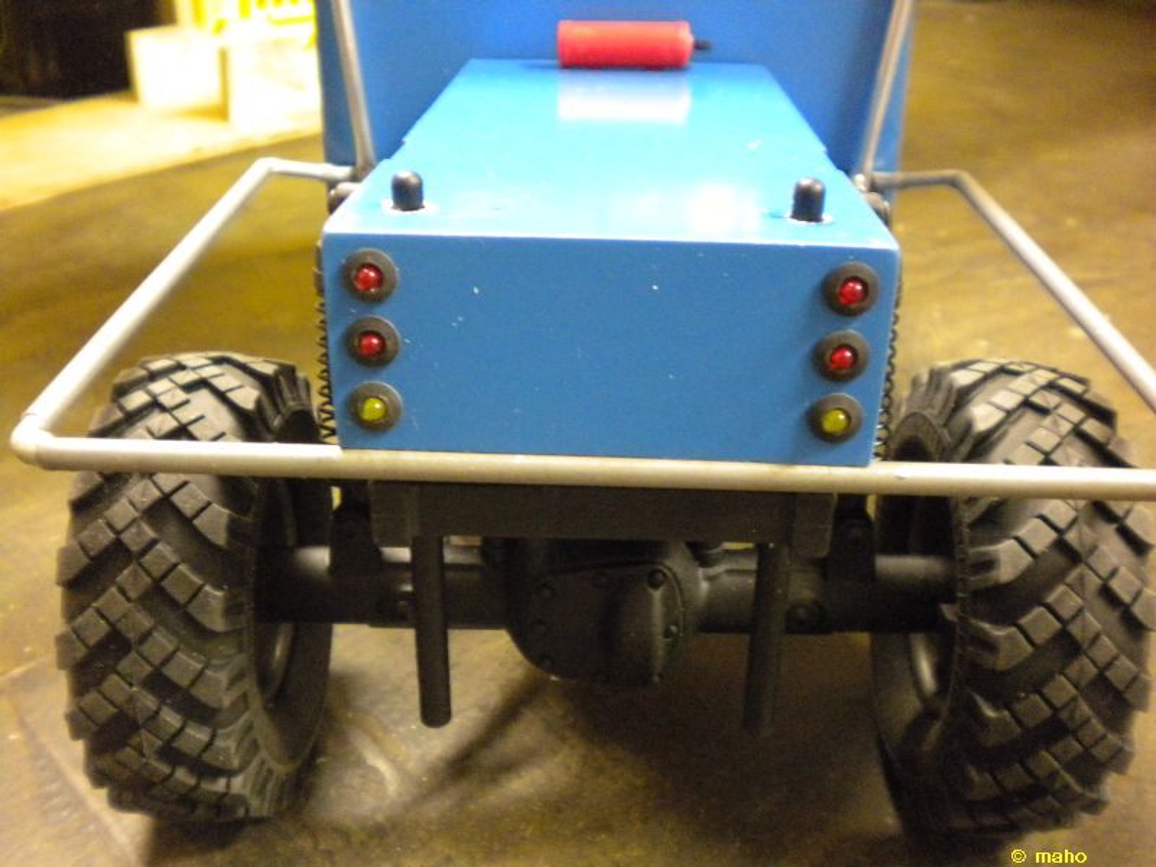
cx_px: 578
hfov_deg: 52.6
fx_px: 1169
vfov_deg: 40.7
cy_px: 434
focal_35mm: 35
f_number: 3.1
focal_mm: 6.3
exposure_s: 1/17.3
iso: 800
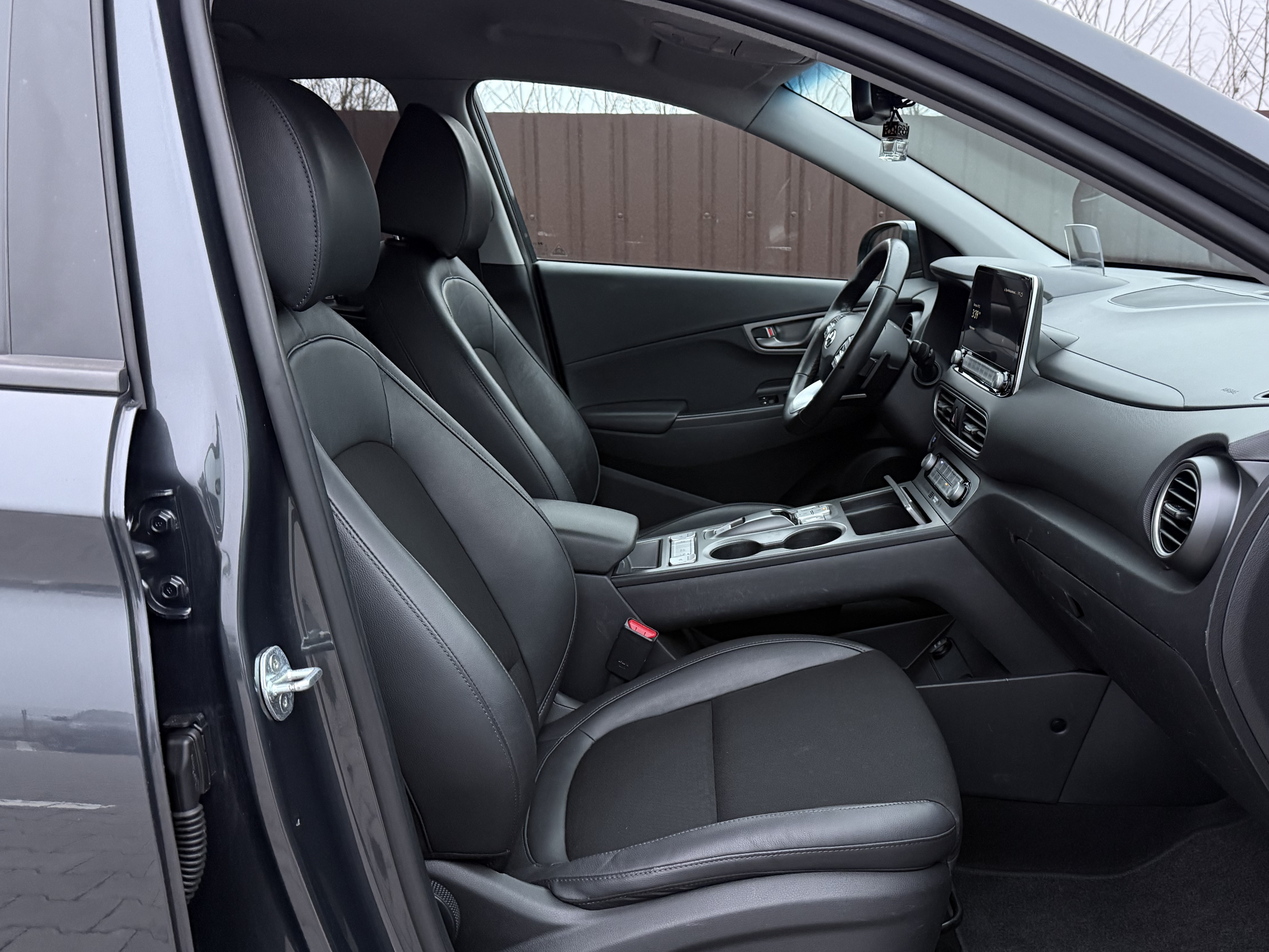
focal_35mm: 31
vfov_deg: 45.4
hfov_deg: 58.2
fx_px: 1137
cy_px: 468
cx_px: 699
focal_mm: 6.76
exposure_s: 1/60
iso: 500
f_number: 1.78
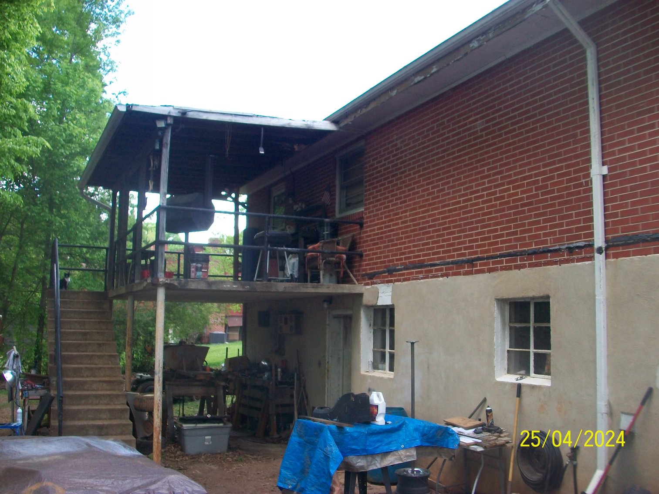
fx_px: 647
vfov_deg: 41.8
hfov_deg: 54.0
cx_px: 330
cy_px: 247
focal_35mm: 34
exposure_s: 1/100
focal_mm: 5.7
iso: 80
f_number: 2.8
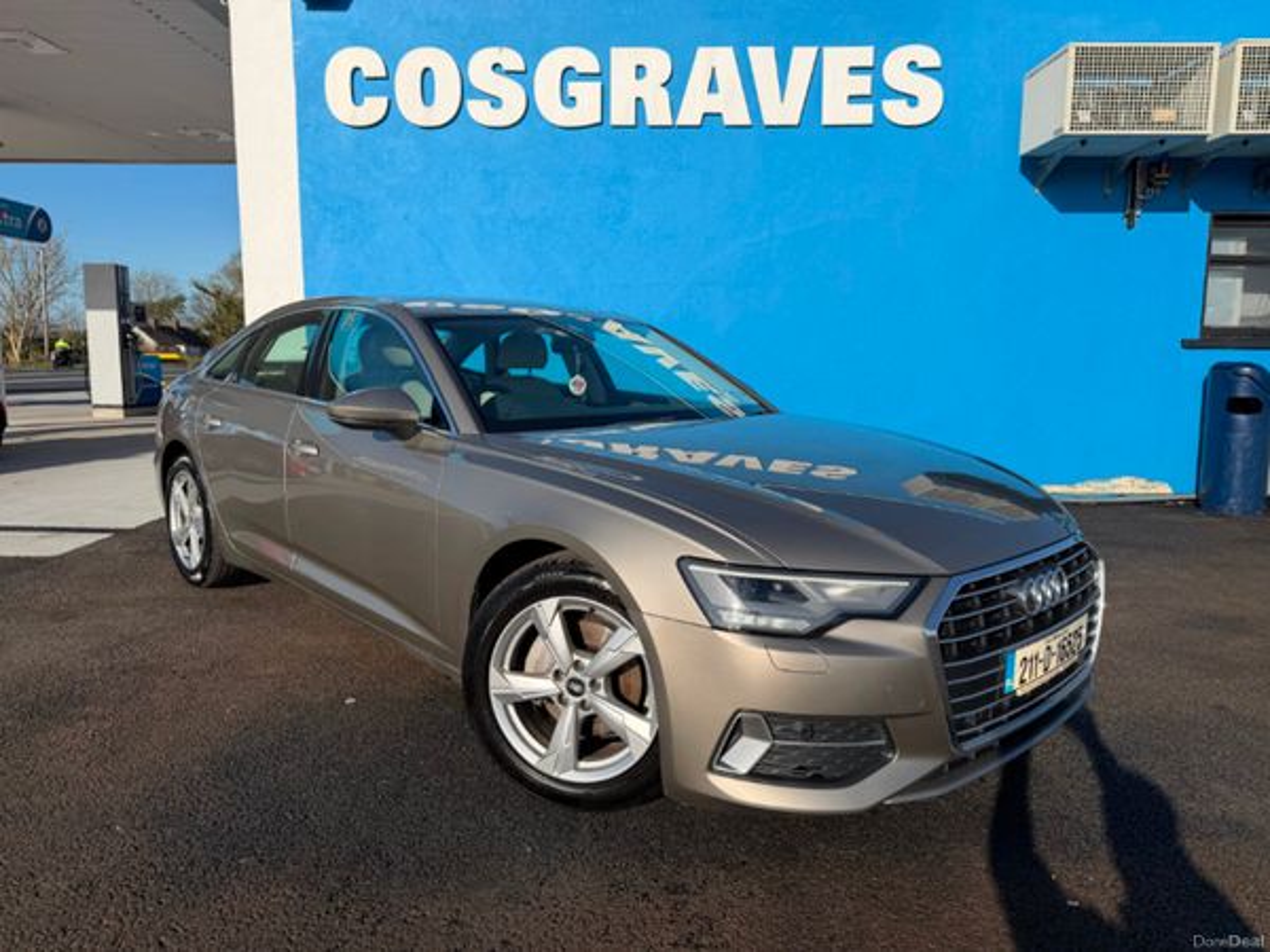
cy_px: 476
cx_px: 635
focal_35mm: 24
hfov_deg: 71.6
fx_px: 881
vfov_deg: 56.8
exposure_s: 1/6173
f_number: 1.78
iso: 80
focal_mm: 6.76
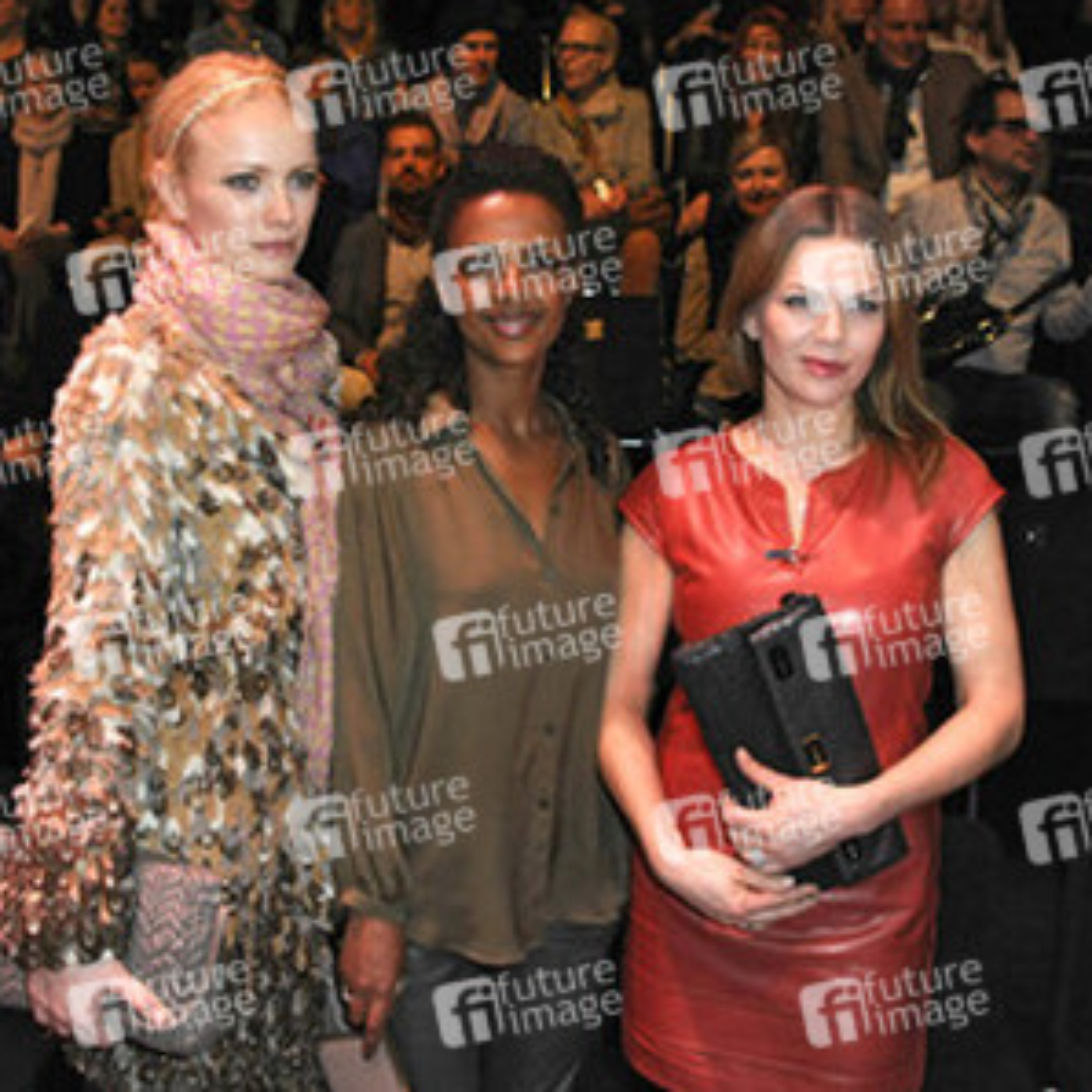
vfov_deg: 46.0
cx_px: 431
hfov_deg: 45.8
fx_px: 1285
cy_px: 546
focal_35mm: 36
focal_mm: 28
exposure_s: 1/50
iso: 2000
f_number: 5.6
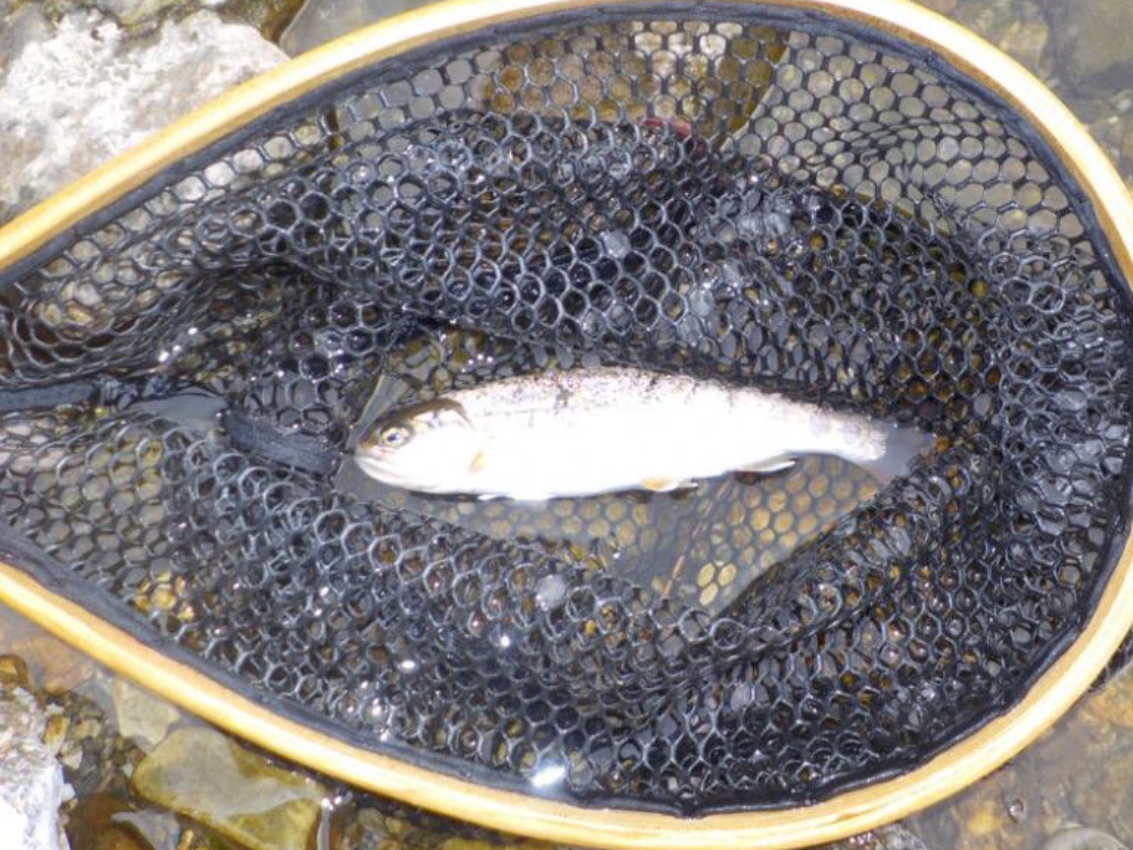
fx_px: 1277
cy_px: 321
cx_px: 692
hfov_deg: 47.5
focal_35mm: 39
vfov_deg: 36.6
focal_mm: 4.1
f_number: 3.3
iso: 125
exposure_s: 1/125
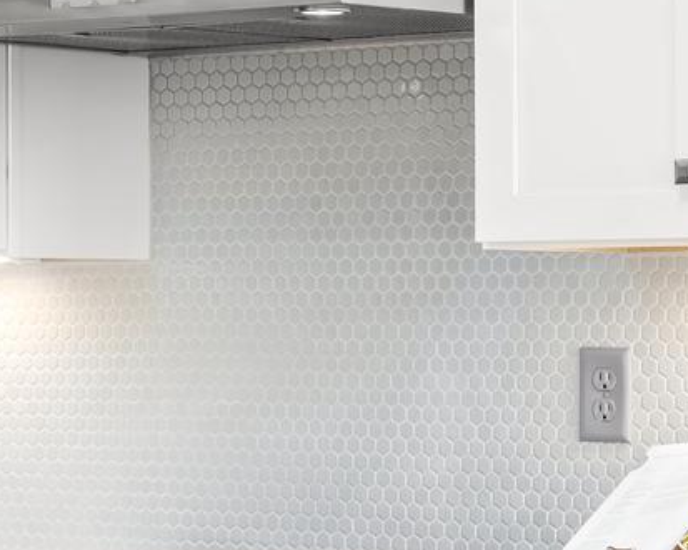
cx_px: -143
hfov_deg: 10.4
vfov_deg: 8.5
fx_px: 3704
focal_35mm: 182
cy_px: 361
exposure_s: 1/250
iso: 200
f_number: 8
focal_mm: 50
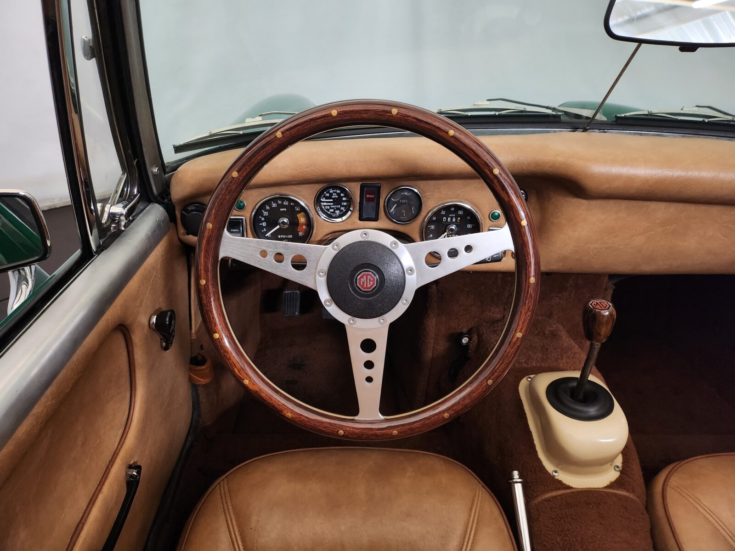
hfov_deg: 71.6
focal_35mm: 24
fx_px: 510
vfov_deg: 56.8
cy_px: 276
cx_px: 368
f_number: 1.8
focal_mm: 5
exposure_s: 1/25
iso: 800
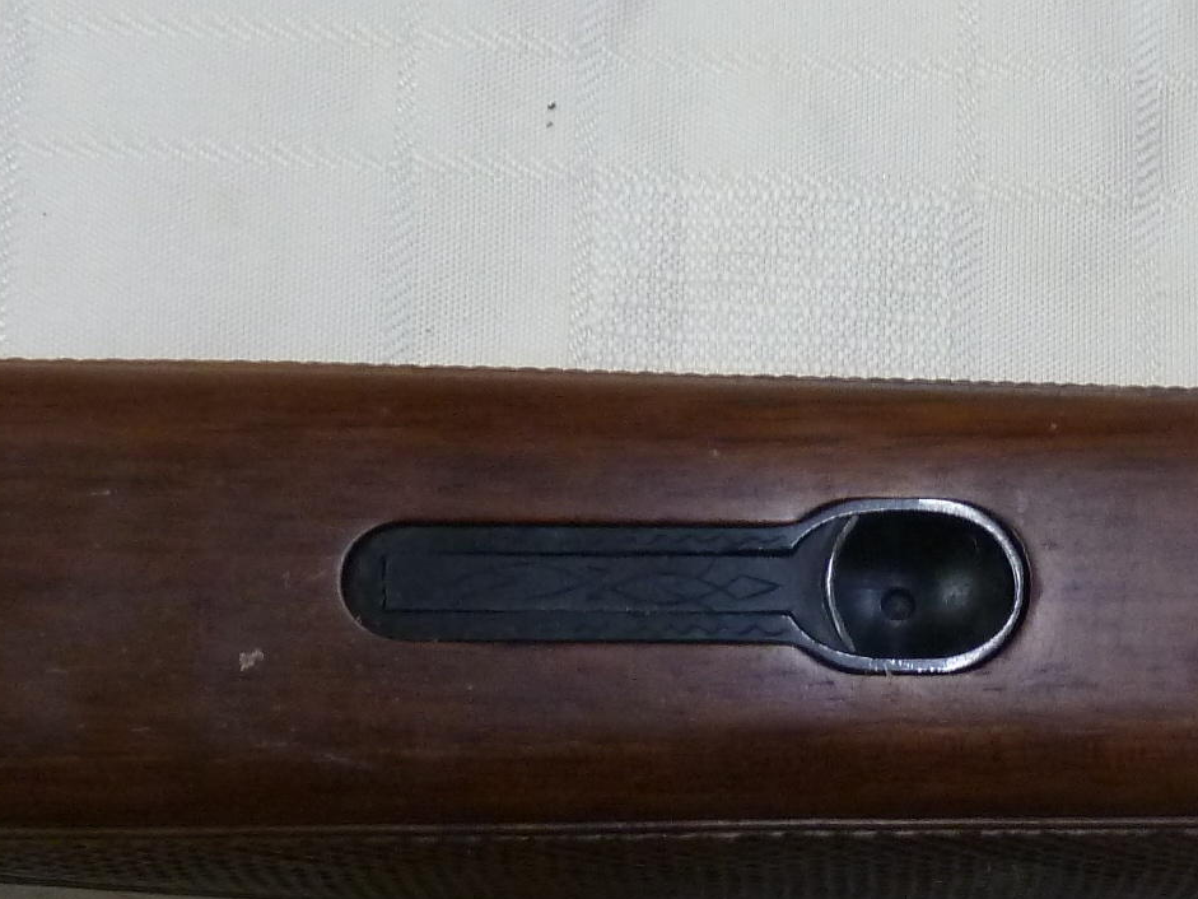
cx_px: 983
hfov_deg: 27.9
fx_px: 2354
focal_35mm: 68
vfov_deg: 20.8
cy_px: 936
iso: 320
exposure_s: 1/30
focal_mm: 4.1
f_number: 3.3
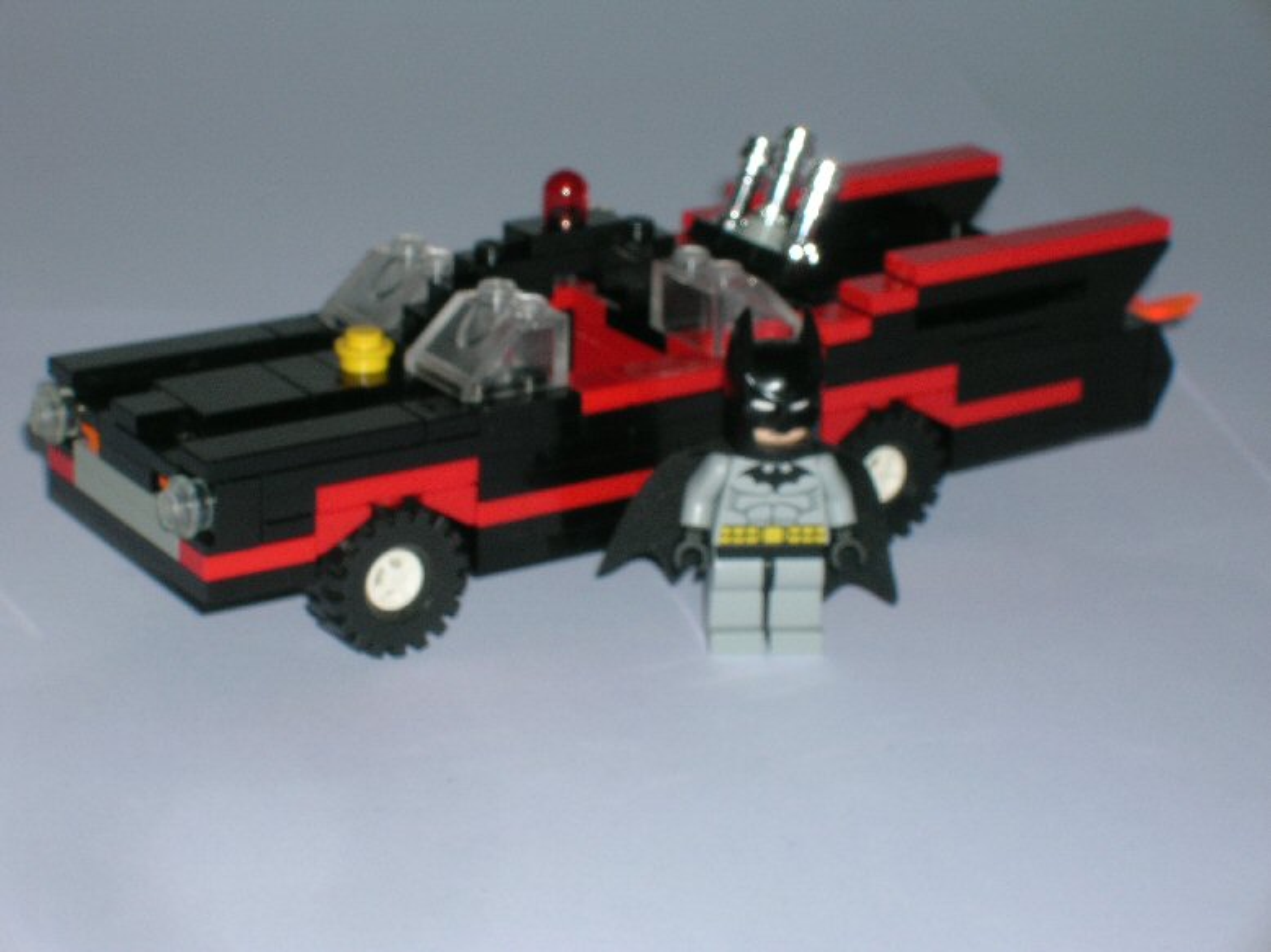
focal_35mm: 99
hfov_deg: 19.8
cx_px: 636
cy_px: 476
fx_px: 3634
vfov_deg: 14.9
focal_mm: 16.4
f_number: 8.1
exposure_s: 1/60.1
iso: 50
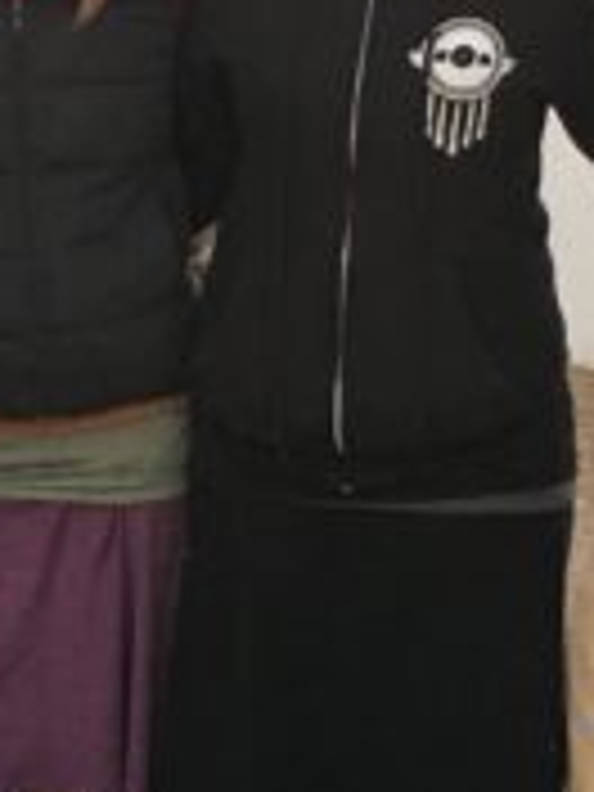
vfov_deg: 22.2
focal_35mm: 88
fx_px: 2013
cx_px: 108
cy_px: 367
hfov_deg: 16.6
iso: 40
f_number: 2.2
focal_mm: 4.15
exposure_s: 1/30
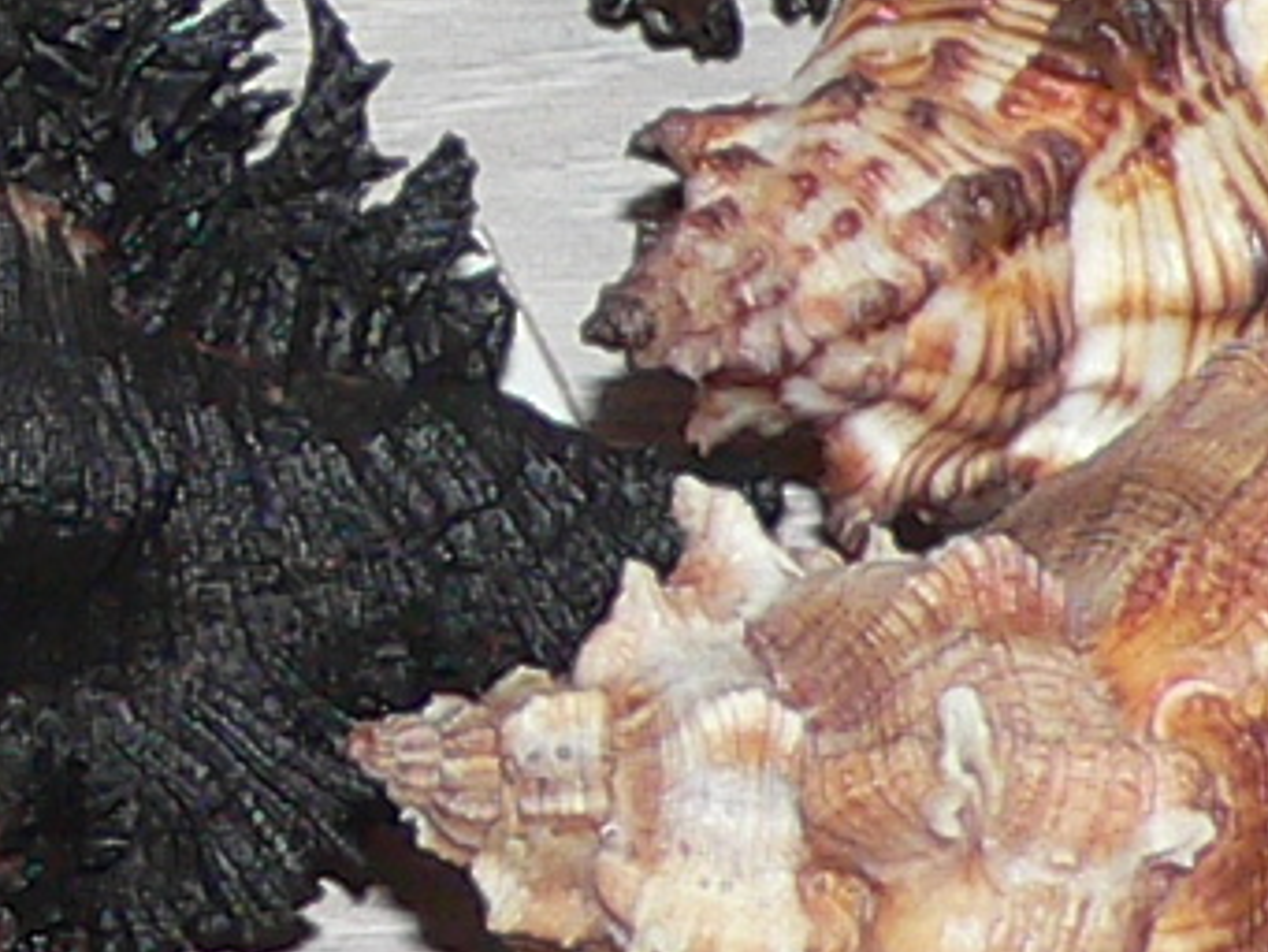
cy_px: -777
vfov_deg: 7.0
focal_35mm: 207
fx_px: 7585
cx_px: -933
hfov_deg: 9.2
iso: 100
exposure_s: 1/60
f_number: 2.8
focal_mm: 4.6
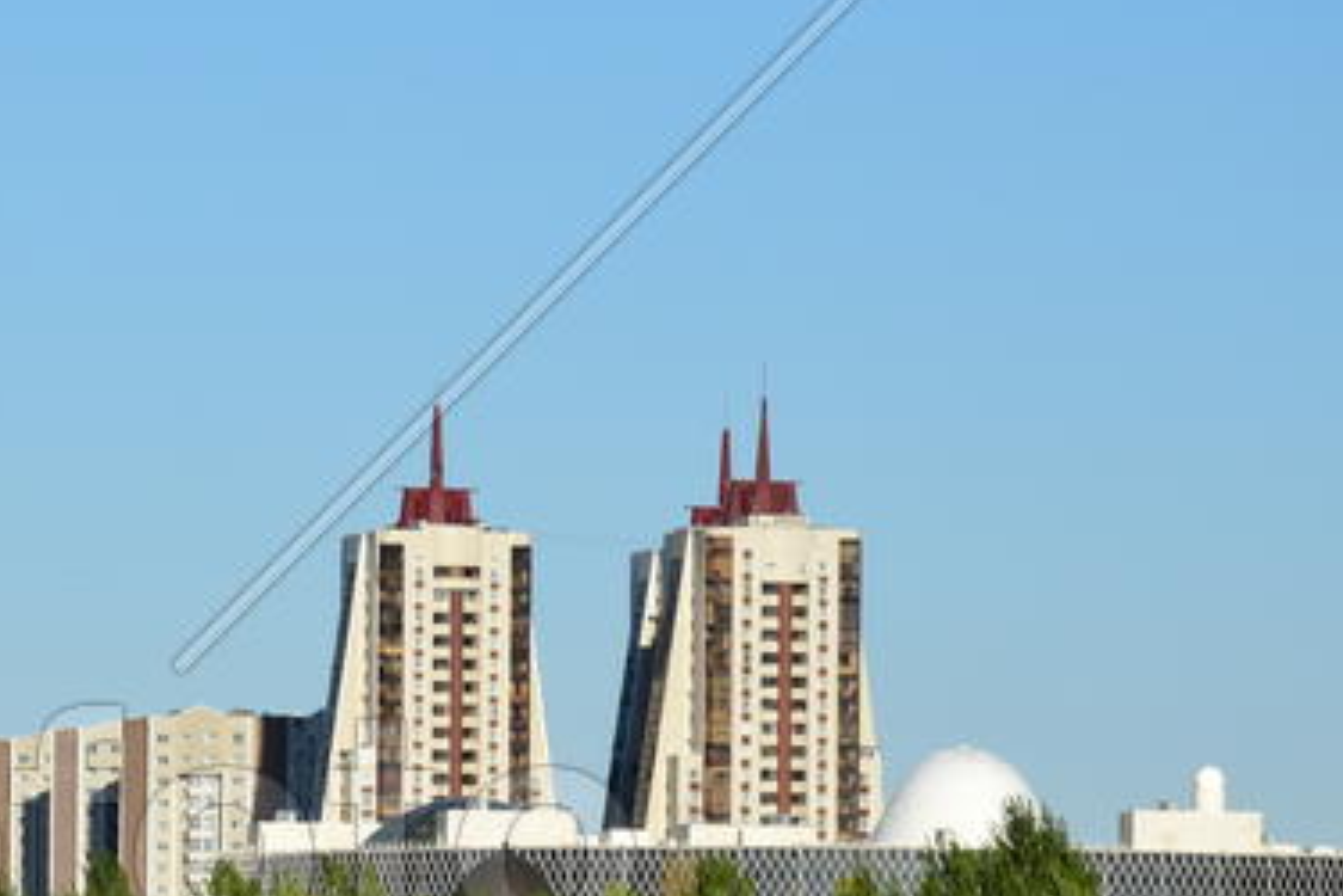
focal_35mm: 296
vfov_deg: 4.6
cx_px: -14
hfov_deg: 6.9
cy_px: 857
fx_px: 11048
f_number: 9
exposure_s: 1/250
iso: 100
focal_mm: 85
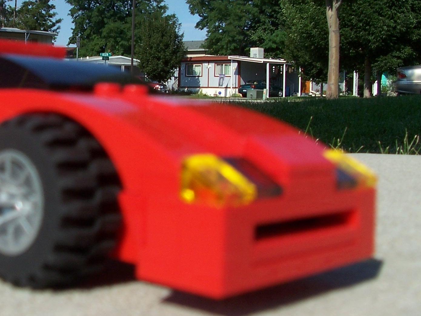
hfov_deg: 32.2
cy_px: 144
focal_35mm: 58
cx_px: 73
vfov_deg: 25.2
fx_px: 706
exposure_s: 1/1000
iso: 80
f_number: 4
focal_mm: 6
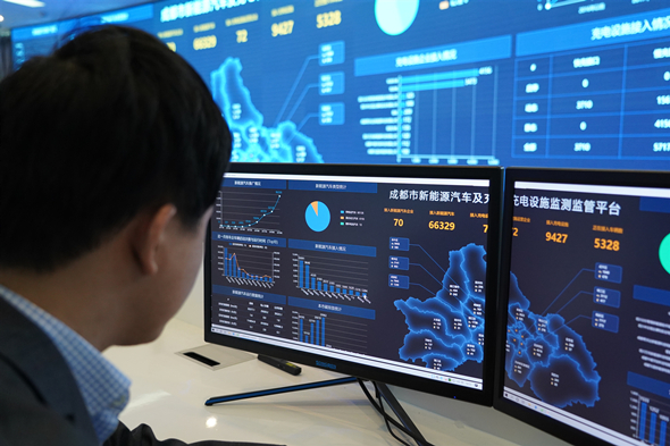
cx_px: 335
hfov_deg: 55.8
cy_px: 223
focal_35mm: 34
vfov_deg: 38.9
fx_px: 633
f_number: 4
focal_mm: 34
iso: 2500
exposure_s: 1/160
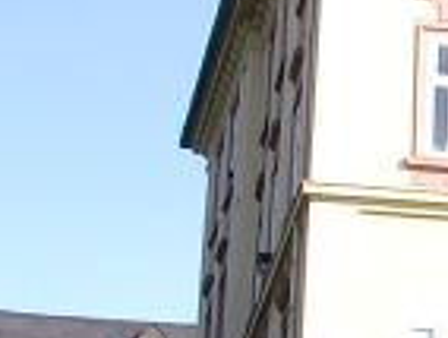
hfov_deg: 9.9
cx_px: 754
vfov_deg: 7.8
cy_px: 265
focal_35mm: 191
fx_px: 2476
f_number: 4
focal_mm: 7.13
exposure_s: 1/309
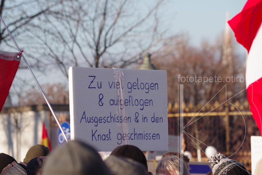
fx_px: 1965
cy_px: 88
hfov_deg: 7.6
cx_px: 131
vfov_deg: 5.1
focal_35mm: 270
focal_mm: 180
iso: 800
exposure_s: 1/1000
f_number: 8
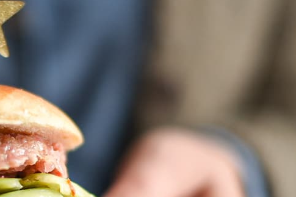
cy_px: 159
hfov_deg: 15.3
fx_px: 1085
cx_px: 10
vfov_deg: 10.4
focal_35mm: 132
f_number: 1.4
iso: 400
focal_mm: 50
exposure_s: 1/50
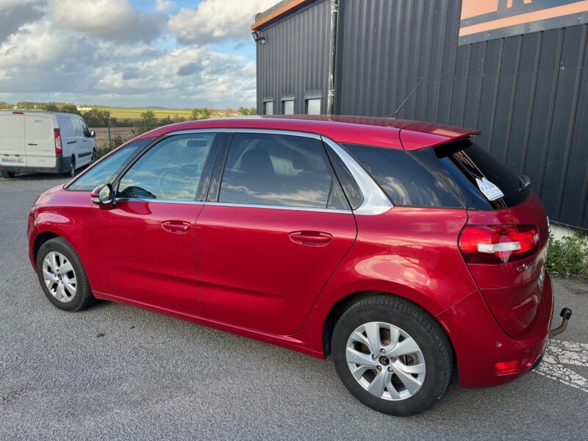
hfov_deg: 67.3
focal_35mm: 26
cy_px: 220
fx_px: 442
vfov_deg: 53.1
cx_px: 294
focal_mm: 5.1
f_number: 1.6
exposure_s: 1/577
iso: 50
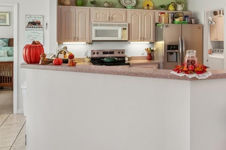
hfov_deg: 47.9
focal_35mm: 39
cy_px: 36
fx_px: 242
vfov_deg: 33.8
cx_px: 174
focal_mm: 11.5
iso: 250
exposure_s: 1/3
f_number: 9
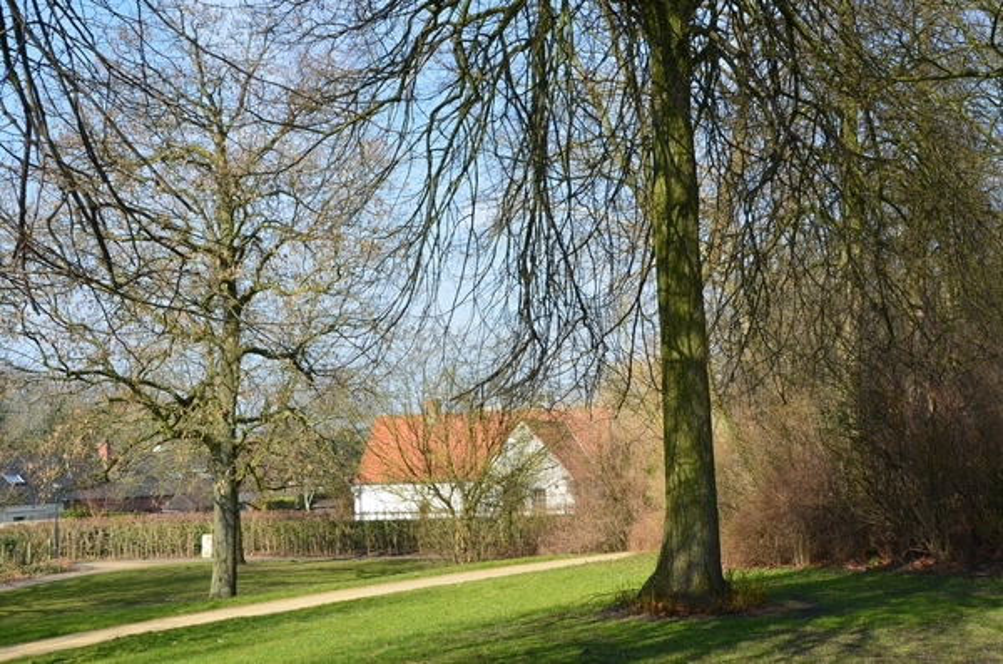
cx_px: 502
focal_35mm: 48
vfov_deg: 27.9
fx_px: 1334
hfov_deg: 41.2
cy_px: 332
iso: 180
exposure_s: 1/125
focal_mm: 32
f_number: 11
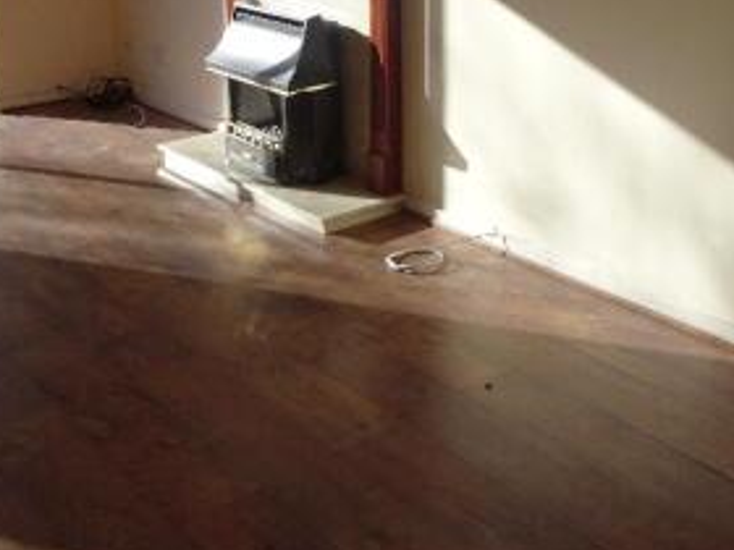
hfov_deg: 37.4
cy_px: 7
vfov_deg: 27.5
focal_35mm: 50
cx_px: 536
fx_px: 1060
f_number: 3.5
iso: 80
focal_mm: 4.1
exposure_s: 1/400
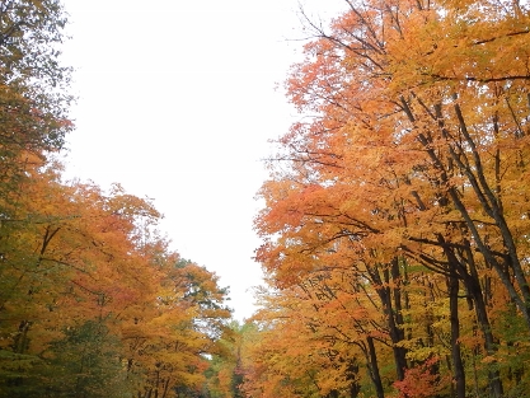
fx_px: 720
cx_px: 366
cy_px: 325
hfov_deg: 39.8
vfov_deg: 30.1
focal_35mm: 47
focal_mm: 5
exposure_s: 1/200
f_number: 3.9
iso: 125
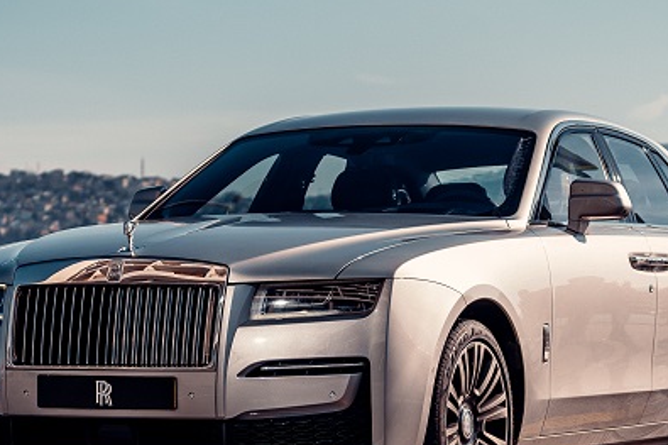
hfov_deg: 12.1
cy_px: 232
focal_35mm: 170
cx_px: 355
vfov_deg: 8.1
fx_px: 3153
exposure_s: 1/640
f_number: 4
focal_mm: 70
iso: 50
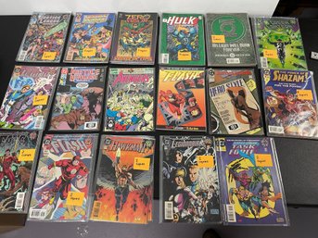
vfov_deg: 53.0
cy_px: 119
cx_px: 159
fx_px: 239
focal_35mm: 26
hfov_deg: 67.3
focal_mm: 4.2
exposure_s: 1/60
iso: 100
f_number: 1.6
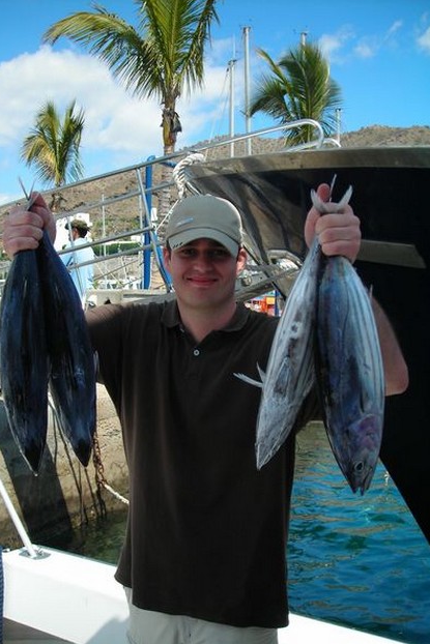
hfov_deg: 33.4
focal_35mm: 40
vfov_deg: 48.4
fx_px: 716
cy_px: 325
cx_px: 194
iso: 50
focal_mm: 6.3
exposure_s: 1/130
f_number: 6.4
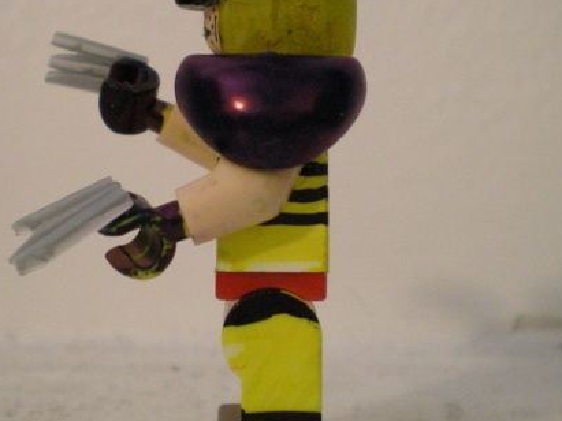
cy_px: 141
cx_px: 222
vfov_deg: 19.8
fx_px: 1201
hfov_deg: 26.3
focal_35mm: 74
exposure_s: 1/8
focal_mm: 6.3
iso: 336
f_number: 3.1
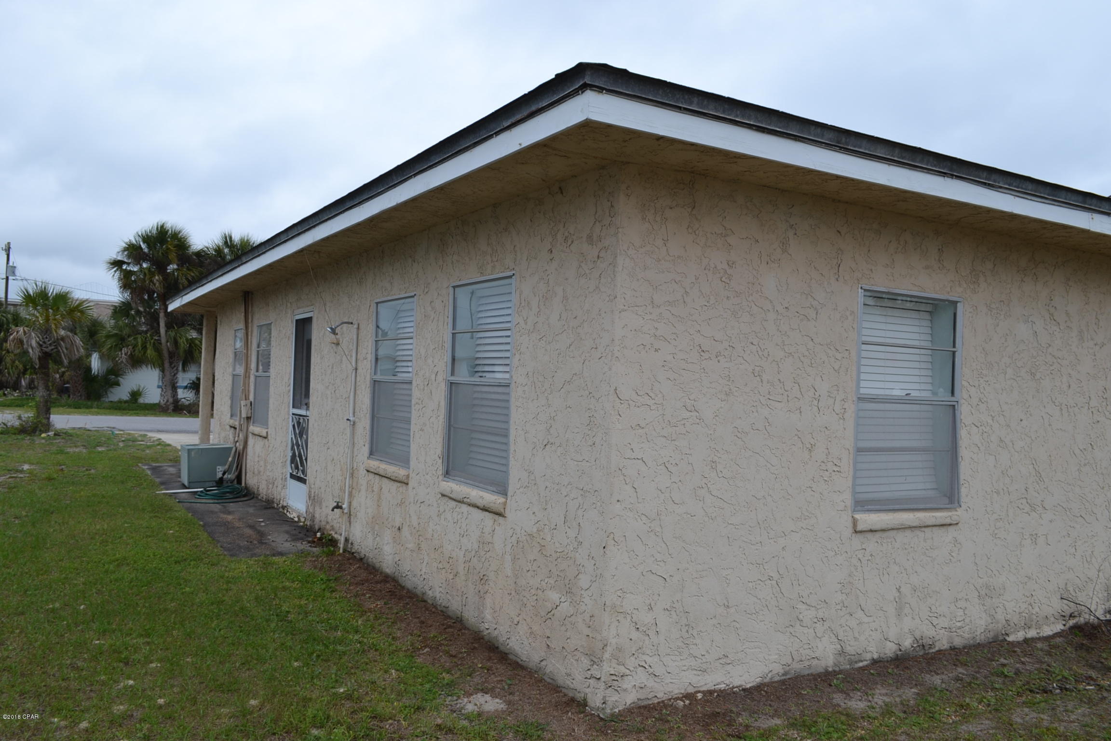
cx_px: 556
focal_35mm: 27
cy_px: 370
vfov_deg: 47.9
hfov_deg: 67.4
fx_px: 833
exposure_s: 1/200
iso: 100
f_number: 7.1
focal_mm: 18
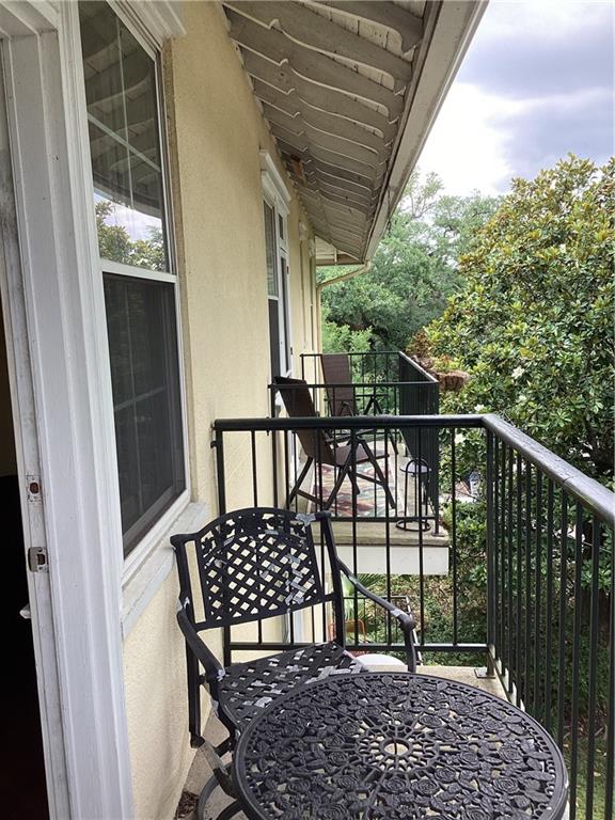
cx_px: 308
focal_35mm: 31
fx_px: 734
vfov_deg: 58.4
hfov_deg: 45.4
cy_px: 410
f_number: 2.4
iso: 32
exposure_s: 1/120
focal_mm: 3.3
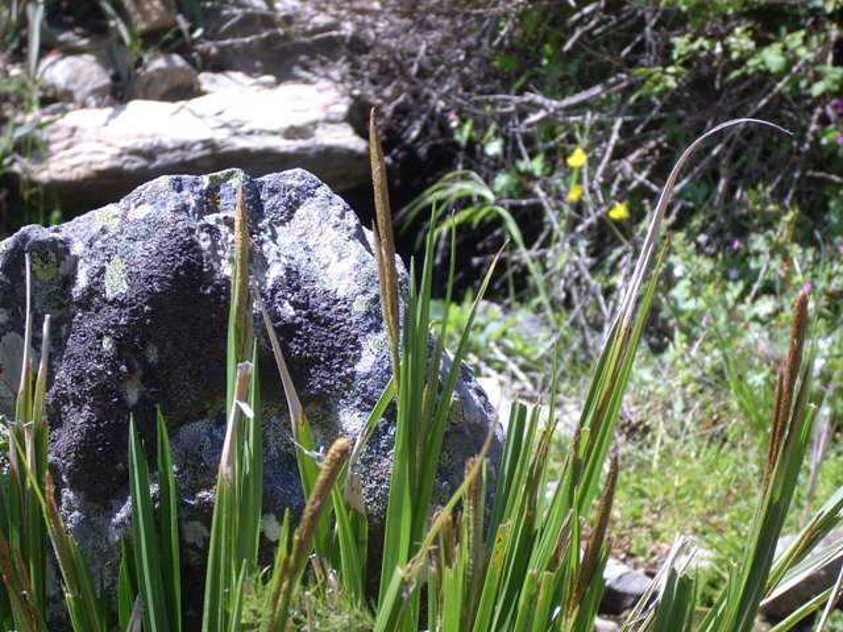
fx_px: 2752
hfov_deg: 17.4
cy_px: 316
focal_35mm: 113
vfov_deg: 13.1
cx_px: 422
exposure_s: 1/177
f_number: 5.2
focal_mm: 18.6
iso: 64
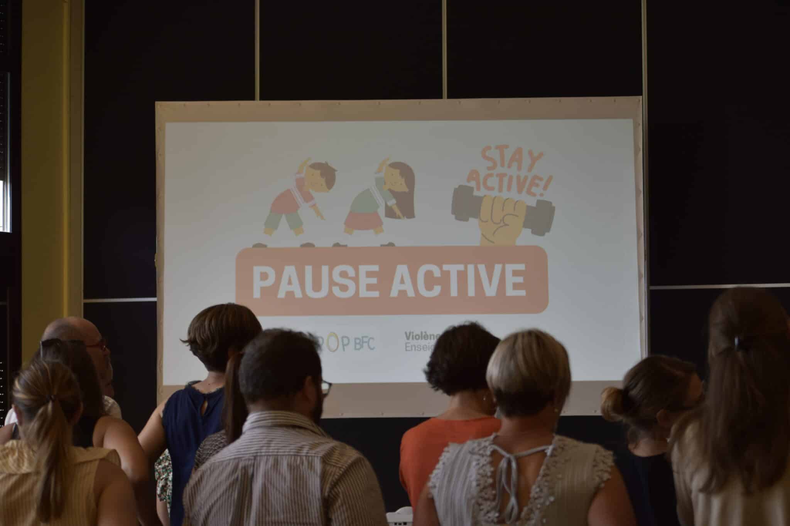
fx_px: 2468
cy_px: 263
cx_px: 395
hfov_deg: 18.2
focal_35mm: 112
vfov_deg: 12.2
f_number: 4.8
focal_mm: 75
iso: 220
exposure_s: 1/125
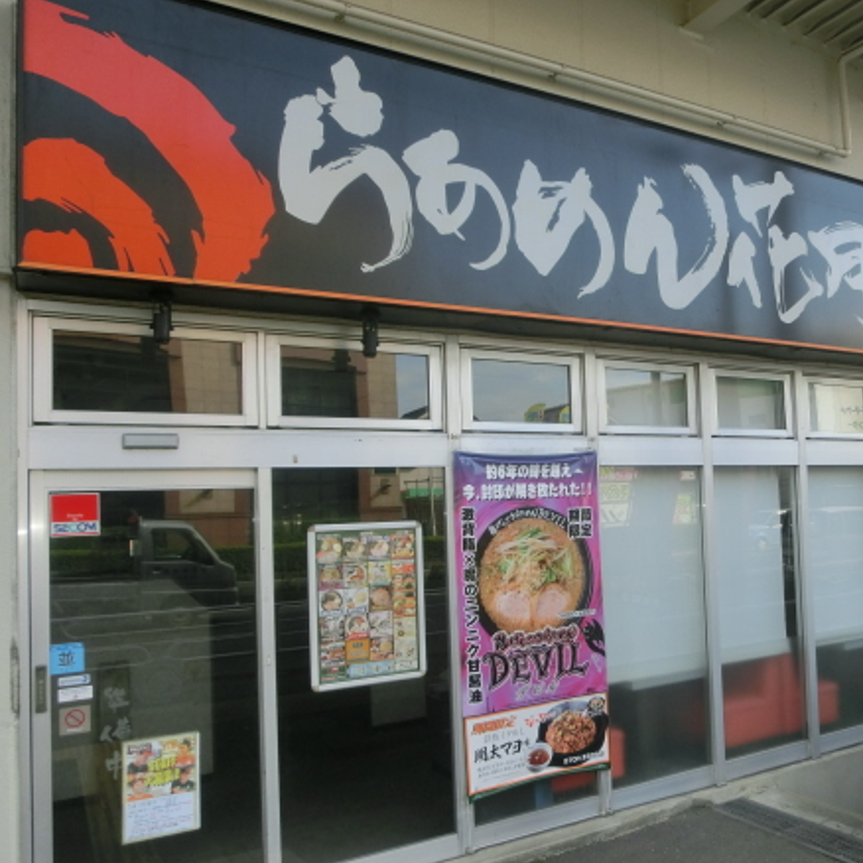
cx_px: 609
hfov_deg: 51.1
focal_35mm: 31
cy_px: 461
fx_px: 874
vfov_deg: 52.5
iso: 80
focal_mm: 4.24
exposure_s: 1/320
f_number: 3
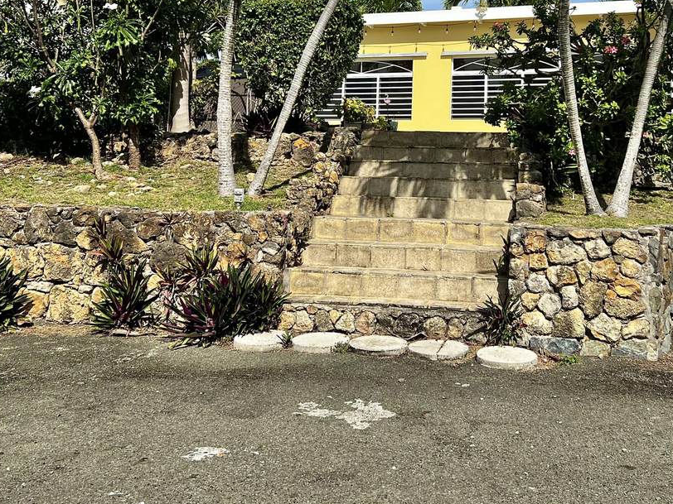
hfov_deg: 45.4
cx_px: 414
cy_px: 125
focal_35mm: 41
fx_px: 797
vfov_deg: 34.4
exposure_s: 1/5319
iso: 50
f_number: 1.5
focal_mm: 5.7
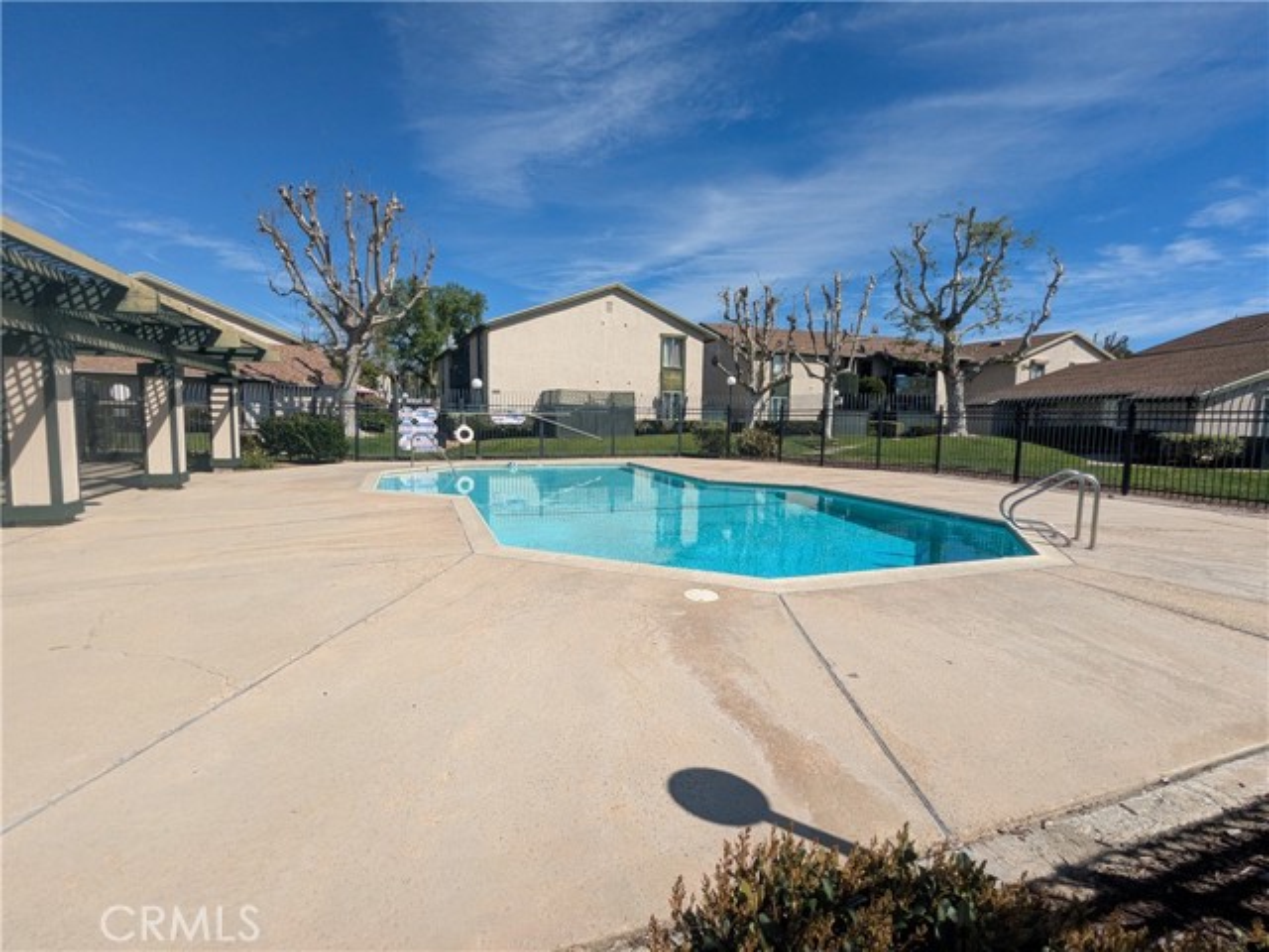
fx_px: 587
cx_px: 634
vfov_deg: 78.1
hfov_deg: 94.5
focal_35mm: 16
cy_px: 476
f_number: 2.2
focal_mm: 2.35
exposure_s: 1/2020
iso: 47
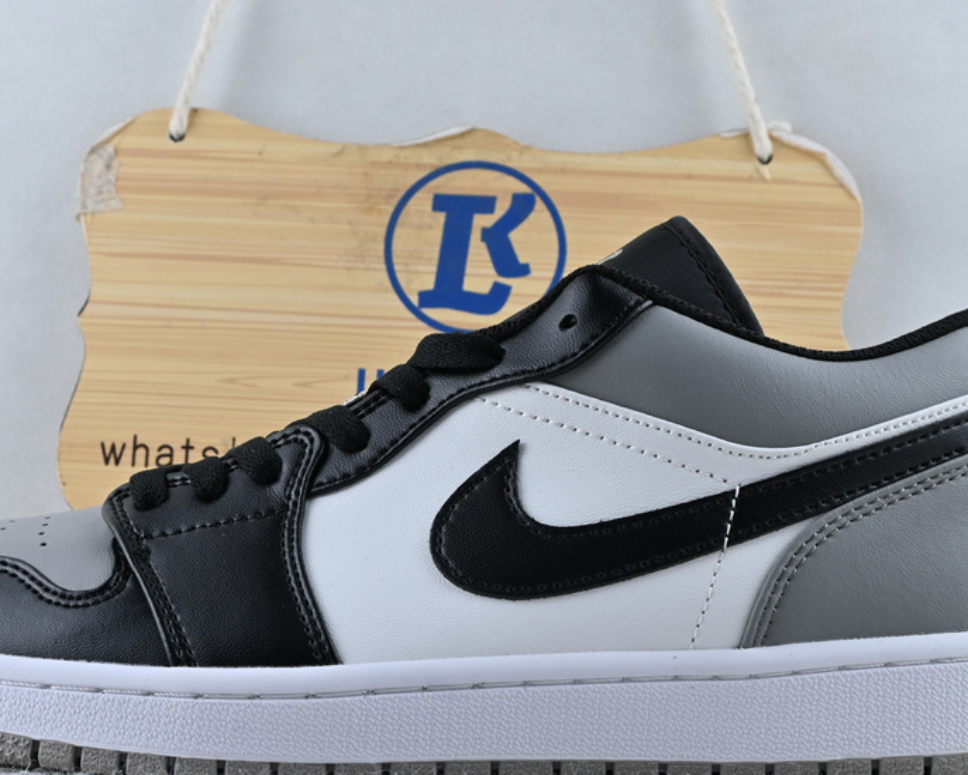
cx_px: 407
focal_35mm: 60
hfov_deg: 31.3
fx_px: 1726
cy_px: 516
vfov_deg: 25.2
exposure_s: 1/15
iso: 100
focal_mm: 24.5
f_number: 10
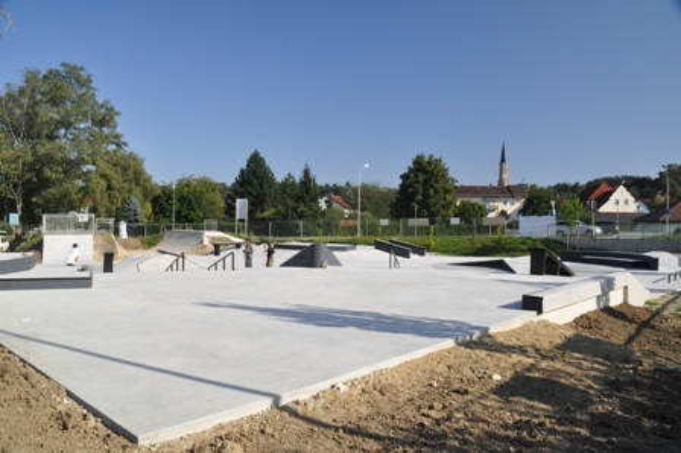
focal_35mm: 27
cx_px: 340
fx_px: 510
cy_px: 226
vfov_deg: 47.9
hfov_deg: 67.4
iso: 1600
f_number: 13
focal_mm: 18
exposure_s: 1/640
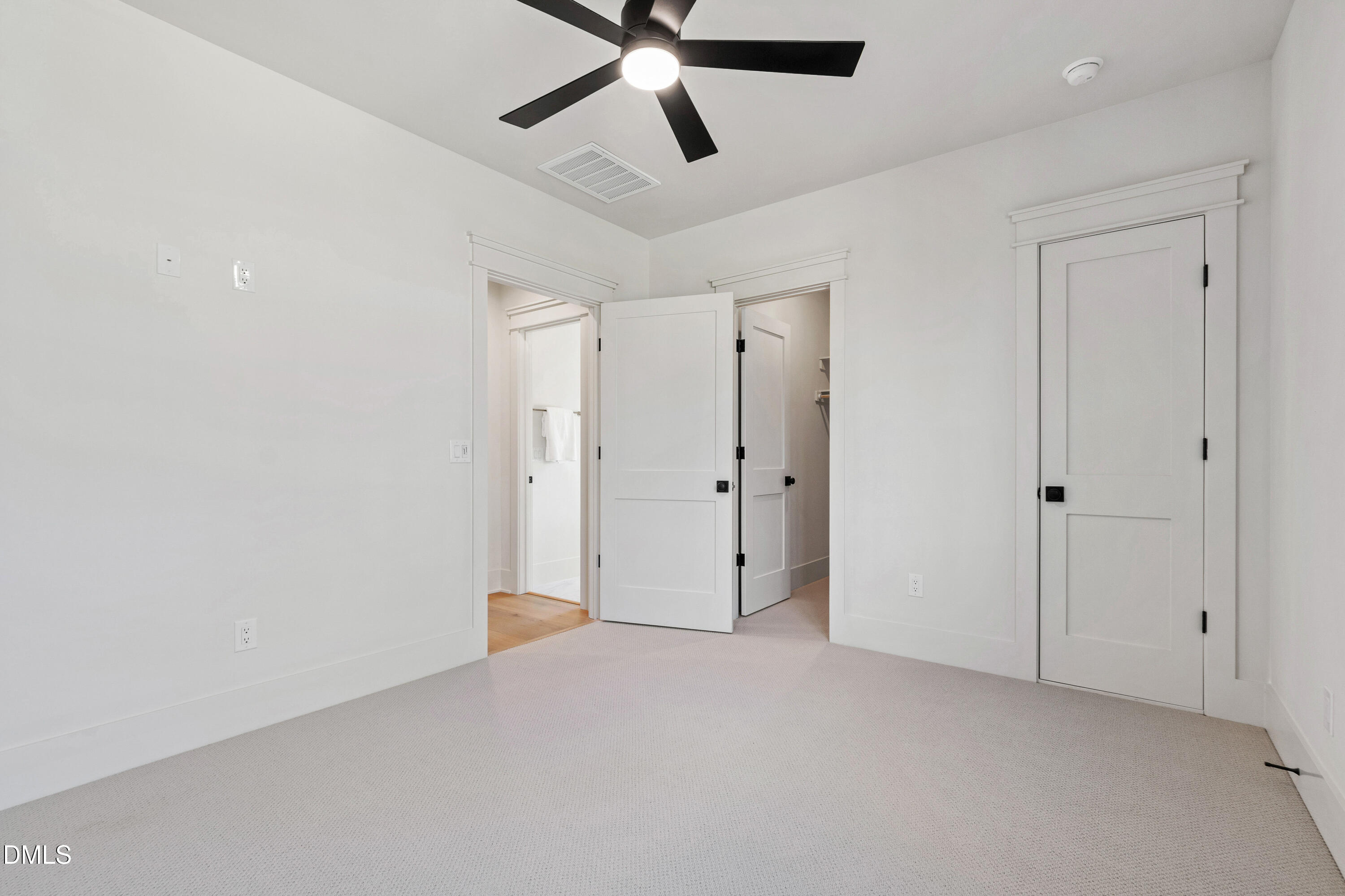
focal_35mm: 15
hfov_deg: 100.4
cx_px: 672
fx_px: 560
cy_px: 448
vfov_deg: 77.3
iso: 100
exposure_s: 1/4
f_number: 8
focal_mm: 10
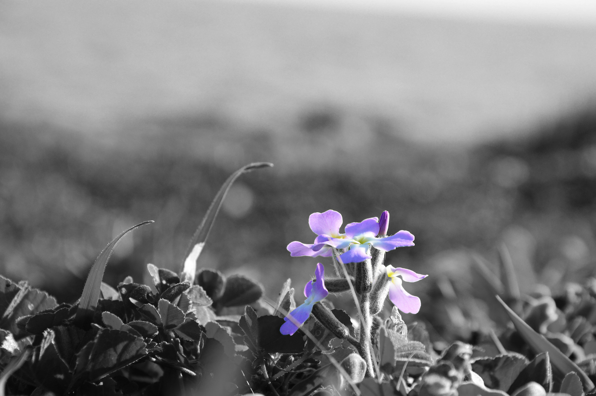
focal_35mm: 158
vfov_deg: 8.7
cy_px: 198
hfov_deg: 13.1
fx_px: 2605
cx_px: 298
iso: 400
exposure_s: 1/500
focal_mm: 105
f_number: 11
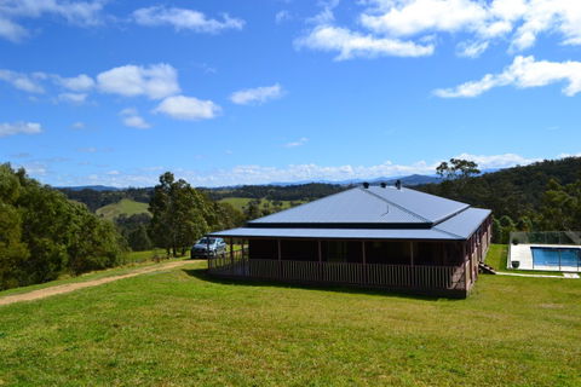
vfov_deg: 47.9
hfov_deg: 67.4
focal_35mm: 27
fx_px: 436
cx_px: 290
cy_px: 194
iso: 360
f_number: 11
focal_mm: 18
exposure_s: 1/500
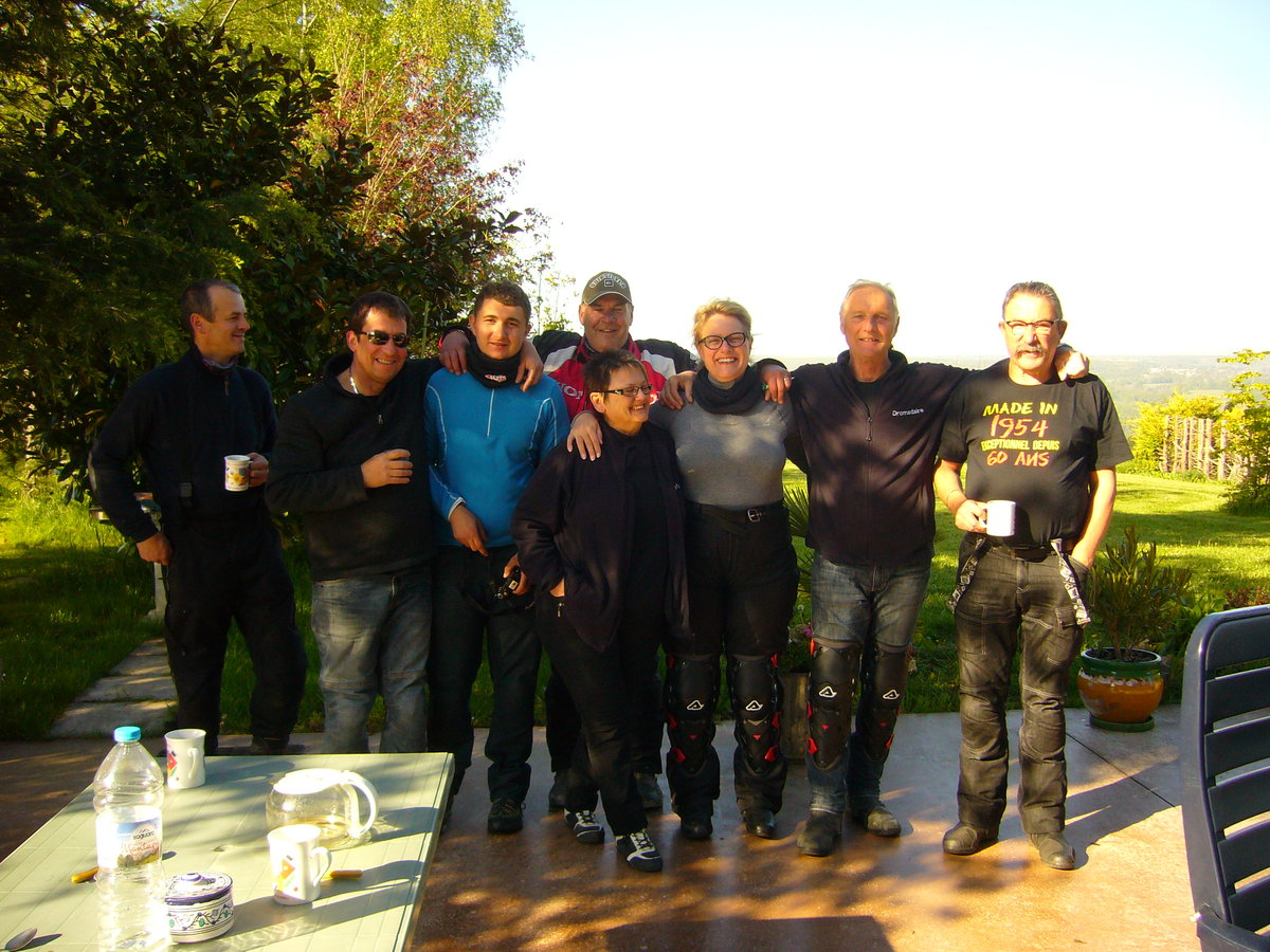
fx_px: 1284
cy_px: 476
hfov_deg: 52.6
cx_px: 635
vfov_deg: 40.7
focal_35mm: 35
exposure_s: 1/400
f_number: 2.8
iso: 100
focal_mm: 5.8
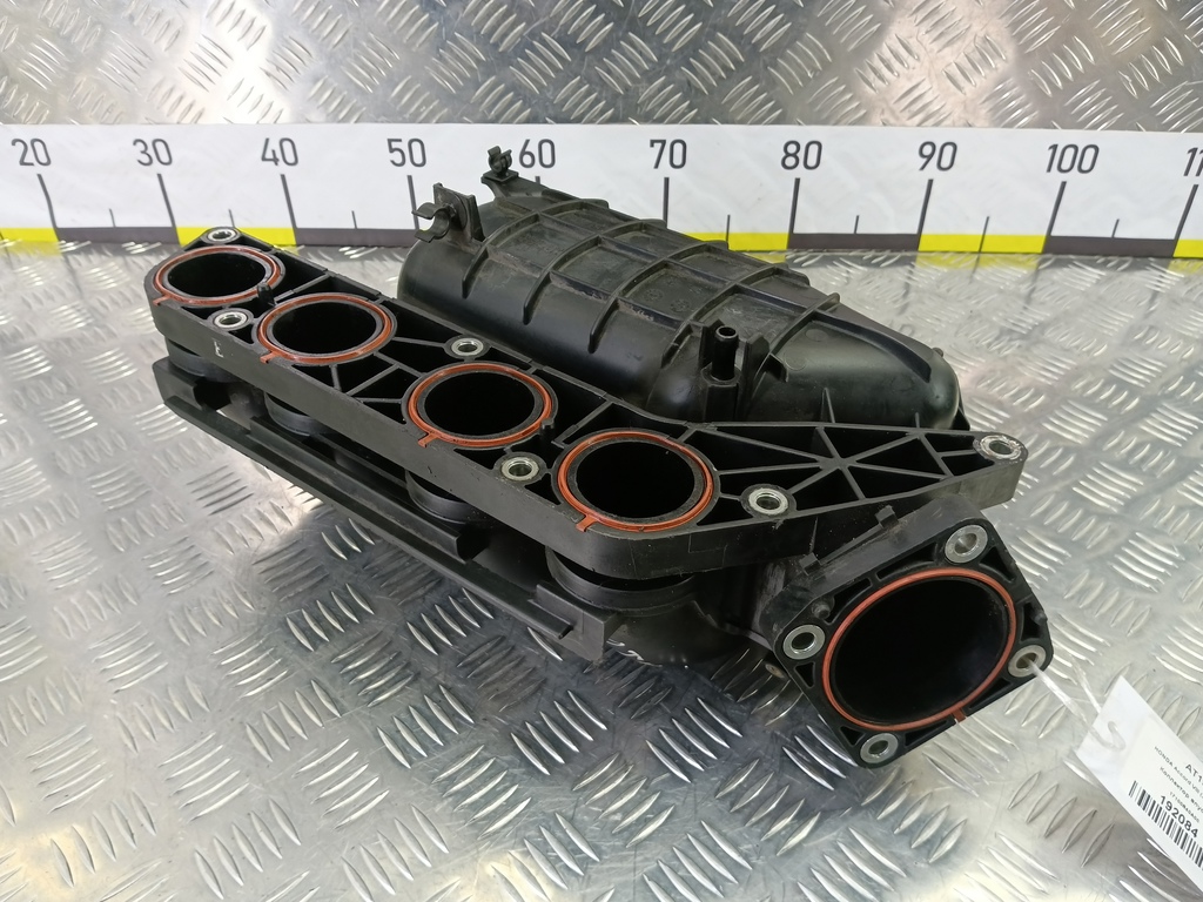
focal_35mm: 23
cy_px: 451
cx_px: 602
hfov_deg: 73.9
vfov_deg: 58.9
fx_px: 799
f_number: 1.6
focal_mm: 4.11
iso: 207
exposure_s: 1/50
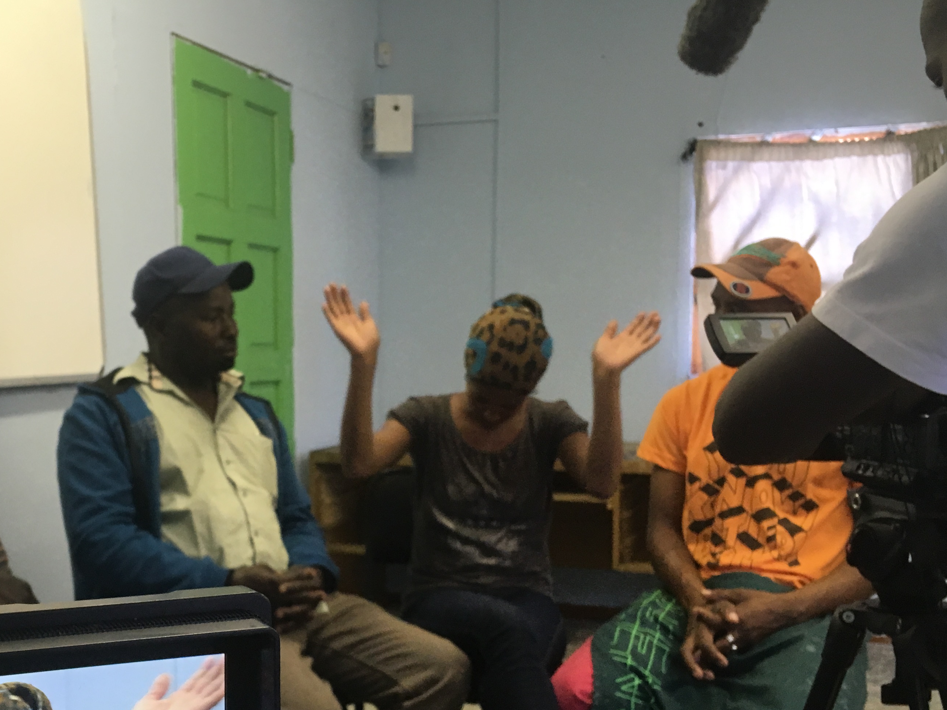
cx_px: 319
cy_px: 444
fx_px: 1231
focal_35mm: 45
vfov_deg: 32.0
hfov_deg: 41.5
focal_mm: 4.15
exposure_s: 1/33
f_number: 2.2
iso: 50
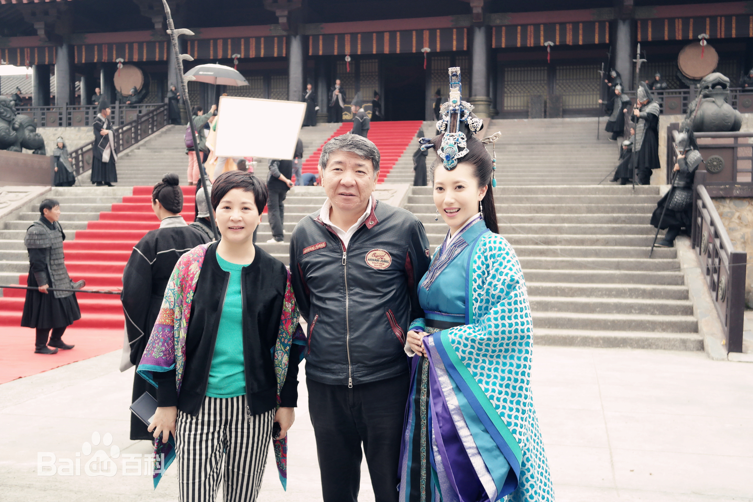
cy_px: 251
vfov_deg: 33.4
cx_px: 376
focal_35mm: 40
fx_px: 837
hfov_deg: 48.5
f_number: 4
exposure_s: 1/500
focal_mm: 26
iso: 400
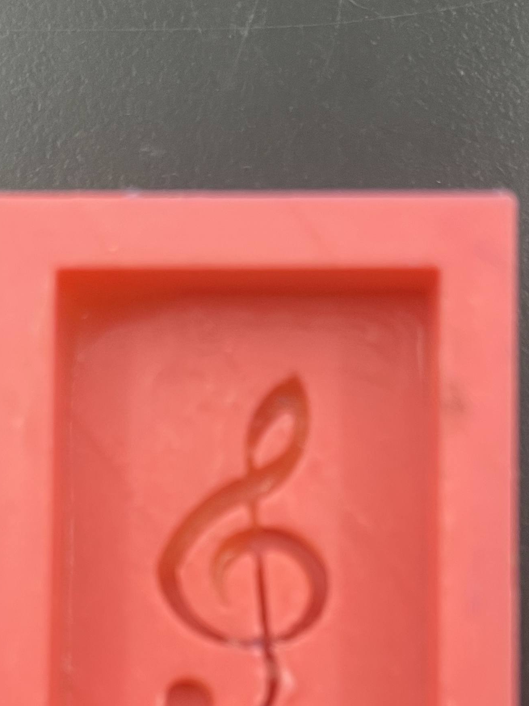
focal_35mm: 60
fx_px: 1223
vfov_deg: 31.5
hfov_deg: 24.4
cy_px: 538
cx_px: 212
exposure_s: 1/60
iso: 160
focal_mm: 5.1
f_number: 1.6
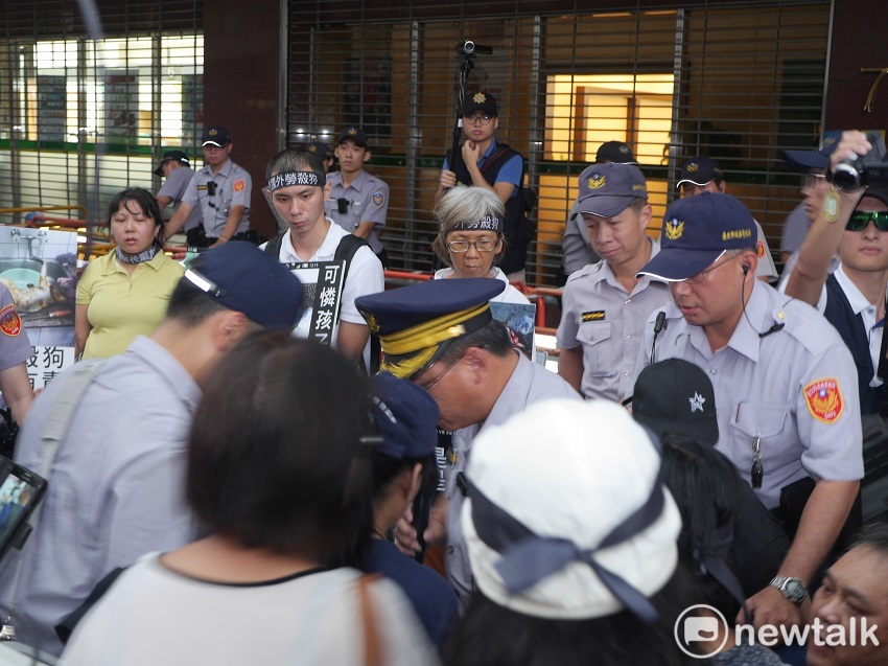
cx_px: 444
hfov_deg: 36.8
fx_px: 1334
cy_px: 333
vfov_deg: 28.0
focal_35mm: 52
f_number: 2.8
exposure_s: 1/15
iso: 500
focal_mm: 26
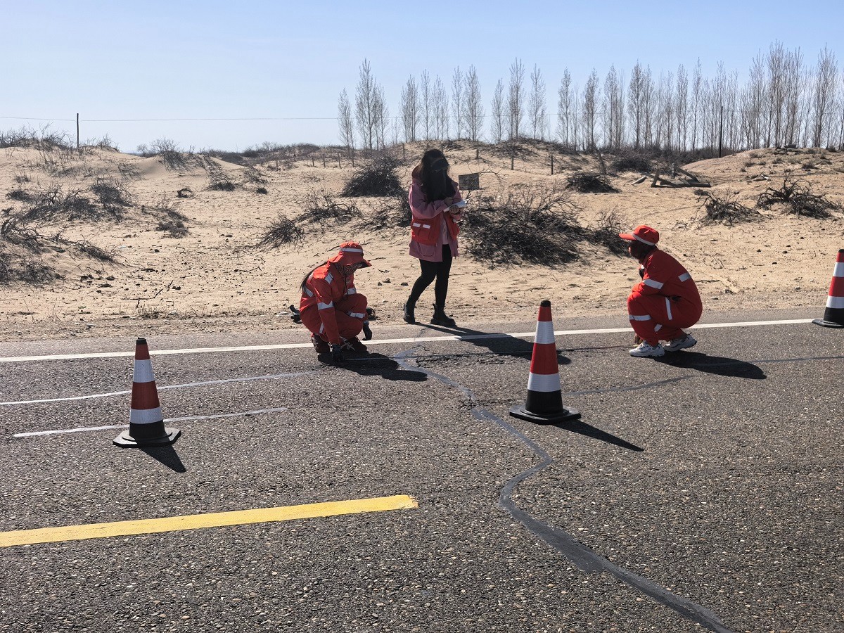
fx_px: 927
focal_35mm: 38
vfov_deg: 37.7
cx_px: 422
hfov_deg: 49.0
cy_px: 316
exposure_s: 1/3891
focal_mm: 5.75
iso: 50
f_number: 2
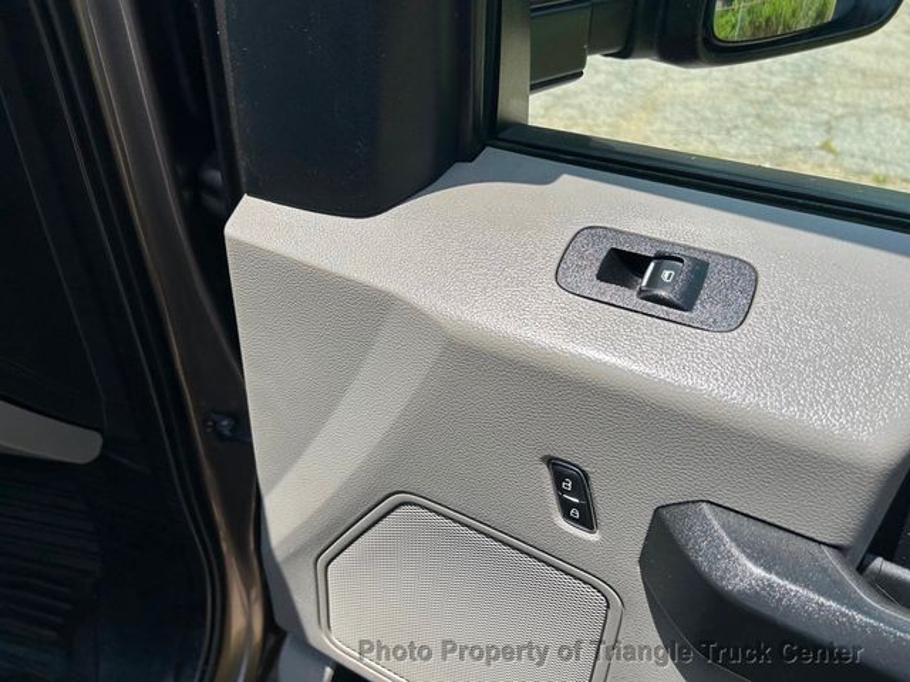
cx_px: 455
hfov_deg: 67.3
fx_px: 683
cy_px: 341
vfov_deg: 53.1
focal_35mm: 26
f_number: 1.5
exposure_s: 1/2083
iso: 50
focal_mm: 5.7
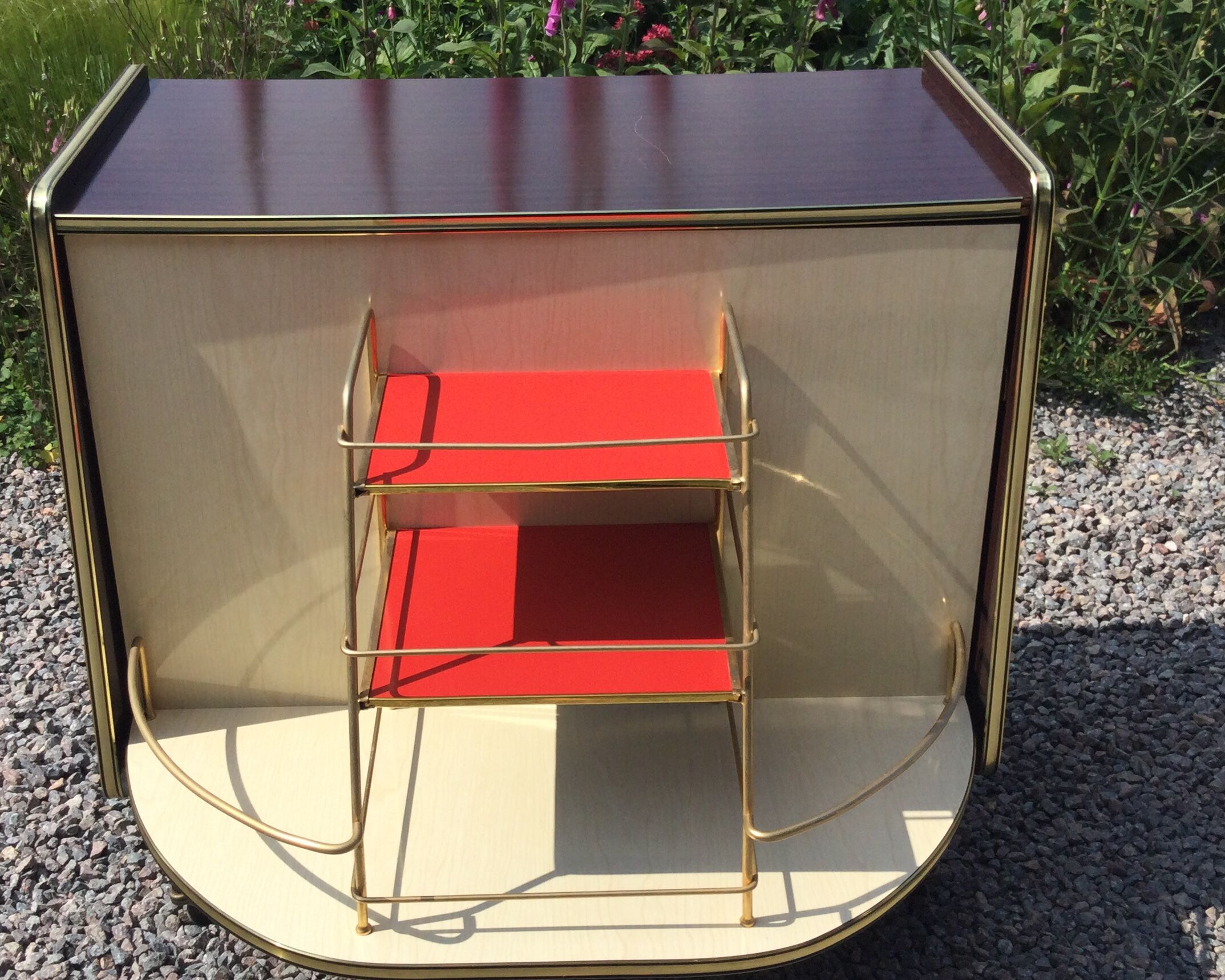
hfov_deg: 40.3
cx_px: 584
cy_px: 471
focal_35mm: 46
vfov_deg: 32.7
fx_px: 1668
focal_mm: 3.3
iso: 25
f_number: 2.4
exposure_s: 1/1698
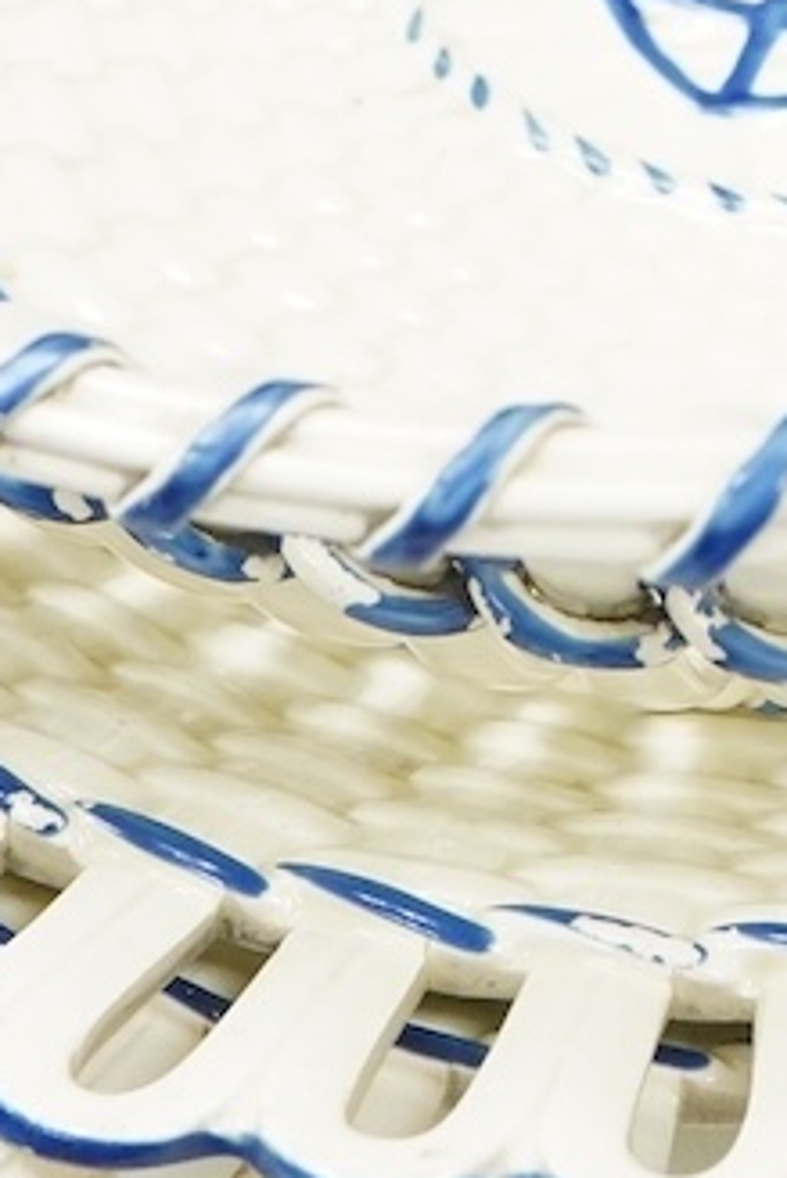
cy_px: -242
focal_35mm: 293
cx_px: 1238
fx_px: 9597
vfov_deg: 7.0
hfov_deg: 4.7
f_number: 7.1
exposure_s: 1/80
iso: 2500
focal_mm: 56
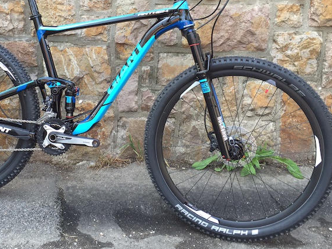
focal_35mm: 41
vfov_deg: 34.7
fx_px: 393
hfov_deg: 45.2
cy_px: 81
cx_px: 115
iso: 50
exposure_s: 1/120
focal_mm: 4.15
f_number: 2.2
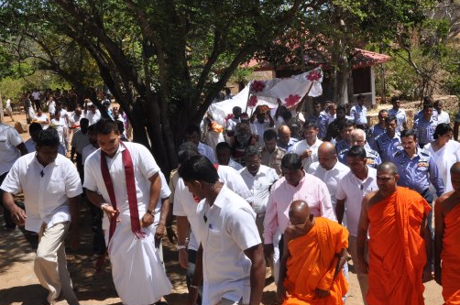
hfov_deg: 45.4
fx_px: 549
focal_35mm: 43
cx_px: 257
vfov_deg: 31.0
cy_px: 132
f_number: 11
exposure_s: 1/500
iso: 400
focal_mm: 24
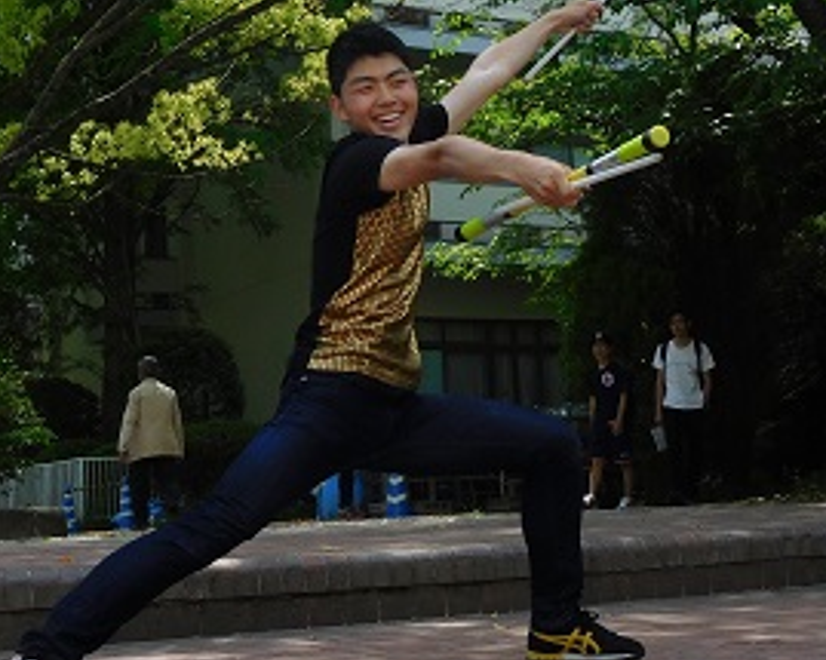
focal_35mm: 65
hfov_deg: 29.1
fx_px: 1588
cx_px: 436
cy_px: 316
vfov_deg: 23.5
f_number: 3.8
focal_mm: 6.2
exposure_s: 1/640
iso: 125
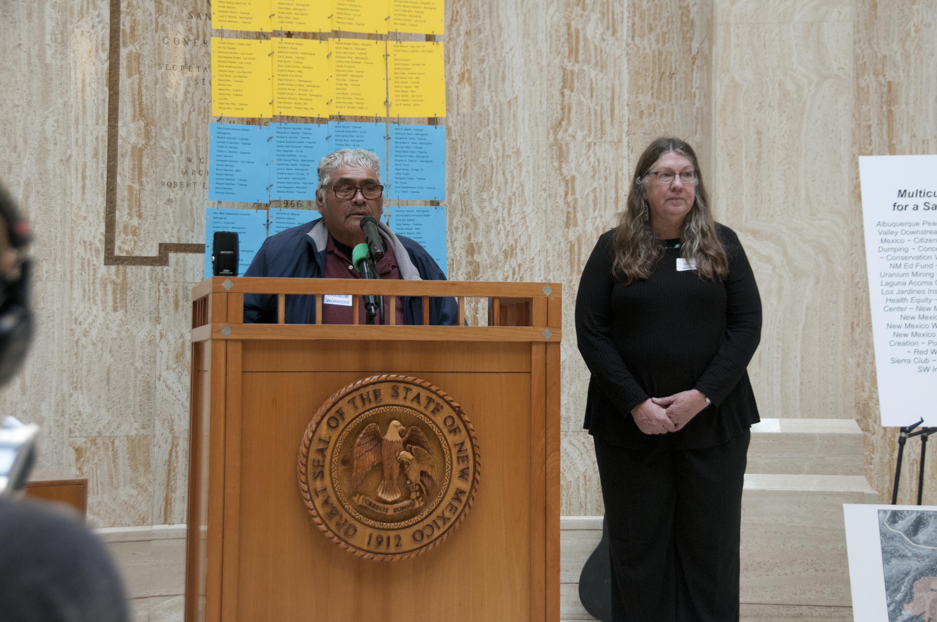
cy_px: 311
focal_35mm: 63
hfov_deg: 31.9
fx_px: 1638
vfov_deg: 21.5
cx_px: 468
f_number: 5
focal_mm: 42
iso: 1000
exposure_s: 1/100
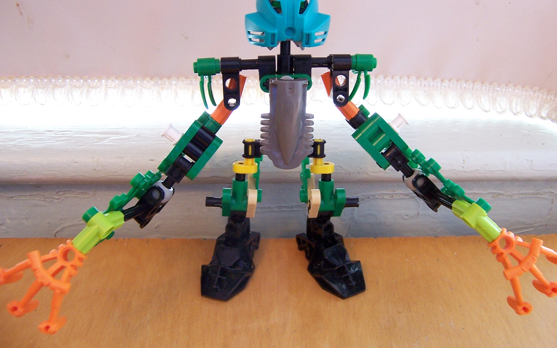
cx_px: 285
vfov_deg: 35.3
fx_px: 546
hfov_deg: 54.0
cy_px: 147
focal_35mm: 36
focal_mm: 5.5
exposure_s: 1/15
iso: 140
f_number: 3.4
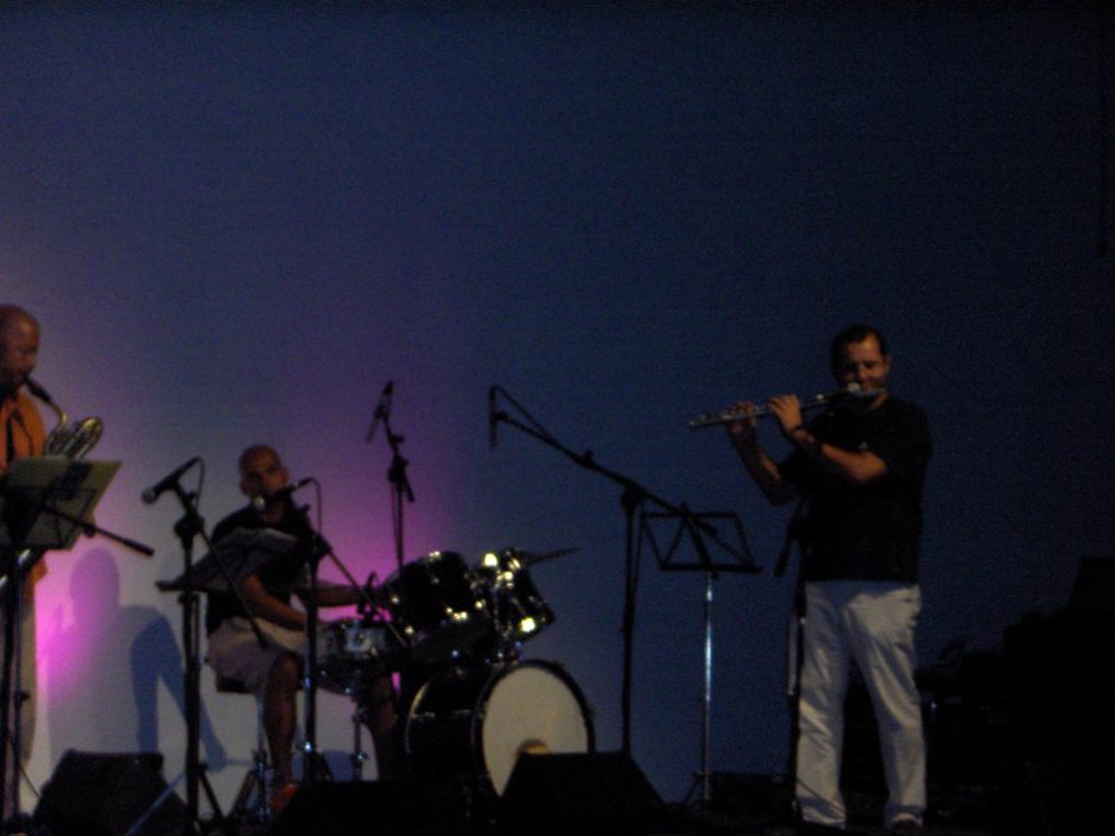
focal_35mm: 105
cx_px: 558
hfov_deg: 18.7
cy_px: 418
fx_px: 3382
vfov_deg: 14.1
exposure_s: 1/125
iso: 200
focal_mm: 17.39
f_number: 4.8
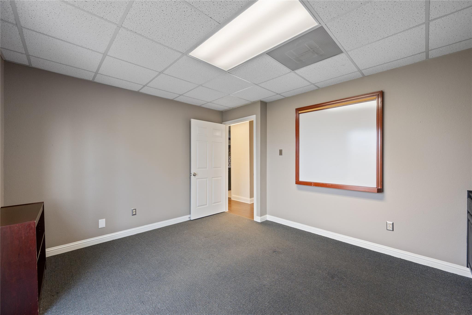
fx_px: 184
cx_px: 236
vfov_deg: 81.2
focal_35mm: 14
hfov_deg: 104.3
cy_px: 158
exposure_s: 1/3
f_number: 8
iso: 400
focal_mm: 14
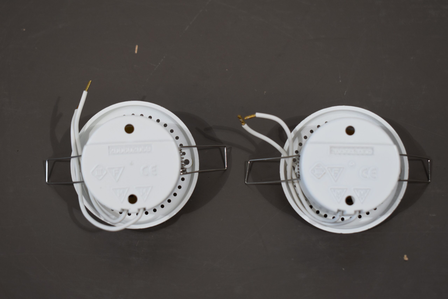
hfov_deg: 29.2
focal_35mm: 69
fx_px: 859
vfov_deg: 19.7
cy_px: 150
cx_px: 224
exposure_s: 1/125
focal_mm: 46
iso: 400
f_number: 5.6
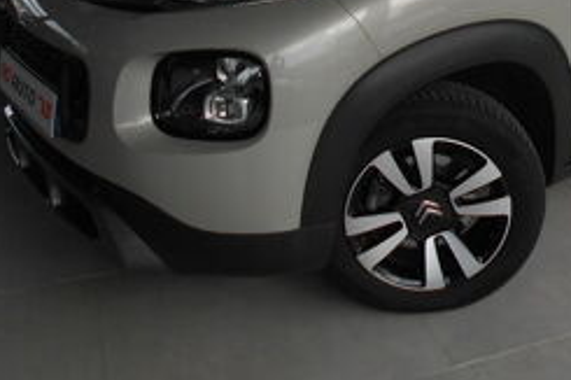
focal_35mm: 53
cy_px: -2
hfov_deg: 36.6
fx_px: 840
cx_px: 433
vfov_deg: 24.3
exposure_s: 1/200
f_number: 3.2
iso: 80
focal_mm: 4.6
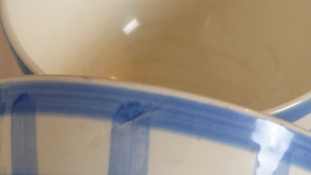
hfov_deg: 12.0
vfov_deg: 6.7
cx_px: 141
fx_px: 1484
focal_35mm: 180
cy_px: 160
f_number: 2.8
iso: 400
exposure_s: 1/60
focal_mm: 19.2
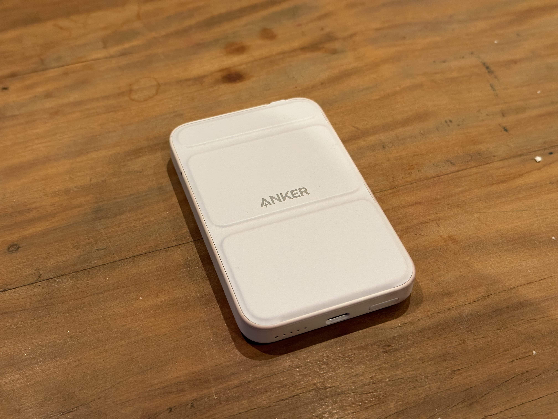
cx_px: 279
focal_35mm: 48
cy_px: 210
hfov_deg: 39.7
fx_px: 774
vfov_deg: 30.3
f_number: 1.78
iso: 250
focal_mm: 6.86
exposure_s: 1/60
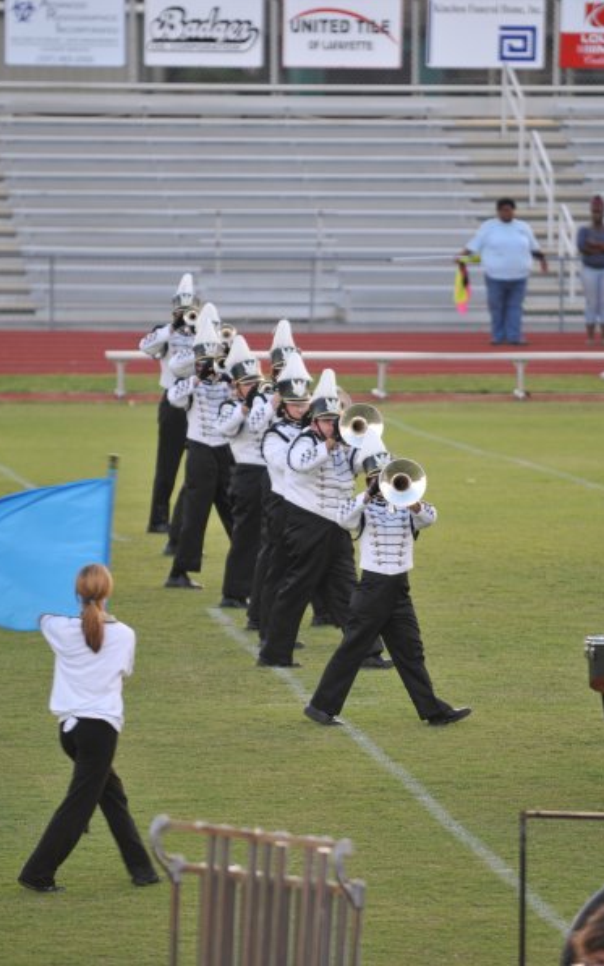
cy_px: 482
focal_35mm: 307
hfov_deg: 4.3
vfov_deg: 6.8
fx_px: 8088
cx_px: 312
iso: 200
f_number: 2.8
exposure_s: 1/160
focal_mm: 200
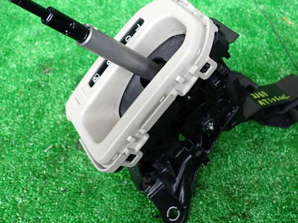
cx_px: 157
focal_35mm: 39
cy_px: 98
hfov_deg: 47.9
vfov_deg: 36.7
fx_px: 336
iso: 500
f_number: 2.3
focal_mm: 5.4
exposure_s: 1/60
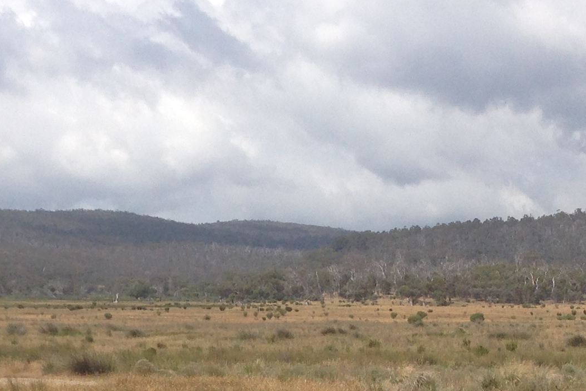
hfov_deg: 19.1
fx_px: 1742
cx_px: 348
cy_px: 567
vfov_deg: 12.3
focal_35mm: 107
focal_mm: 4.12
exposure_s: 1/2088
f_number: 2.4
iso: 50
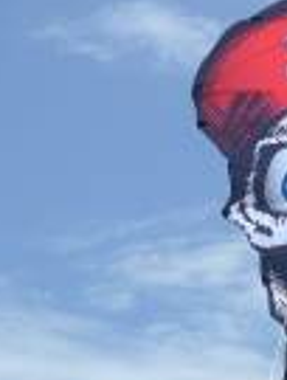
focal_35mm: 137
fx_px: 1507
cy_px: 692
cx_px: 203
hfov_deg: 10.9
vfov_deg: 13.0
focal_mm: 6
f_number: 3.2
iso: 80
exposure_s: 1/1600
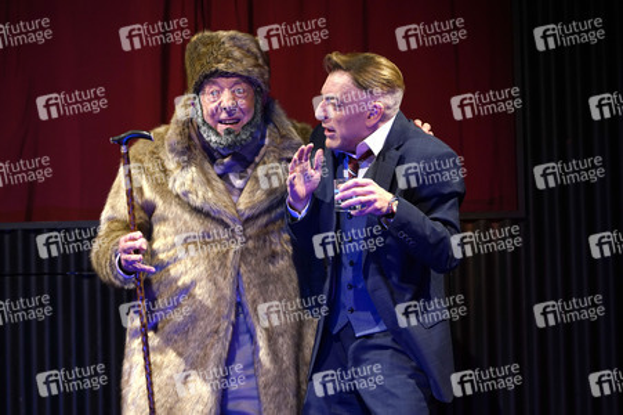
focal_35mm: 187
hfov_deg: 11.0
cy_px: 208
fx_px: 3234
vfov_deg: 7.3
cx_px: 312
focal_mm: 187
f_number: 5.6
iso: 2000
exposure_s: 1/250
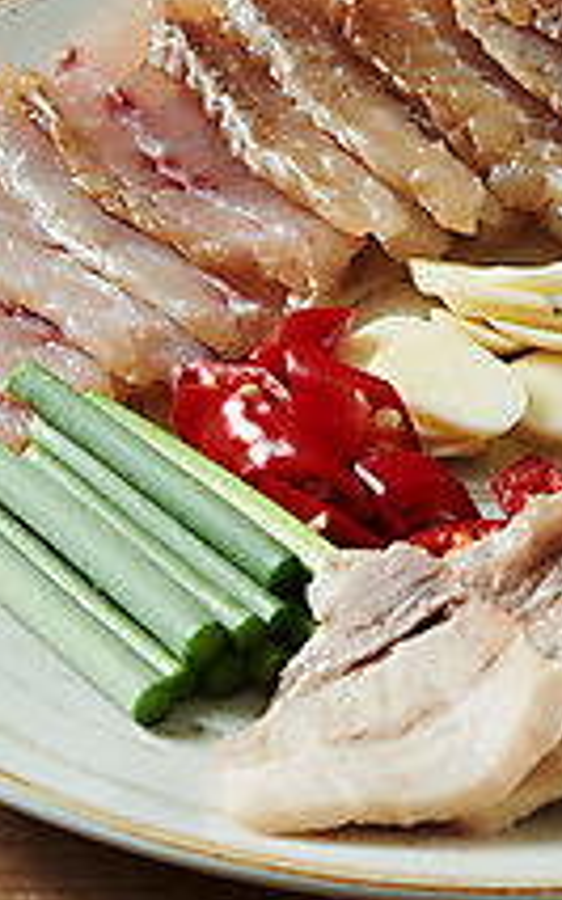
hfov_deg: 6.5
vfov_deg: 10.4
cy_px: 63
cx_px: 154
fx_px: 4929
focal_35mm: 201
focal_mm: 105
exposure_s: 1/125
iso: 250
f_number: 22
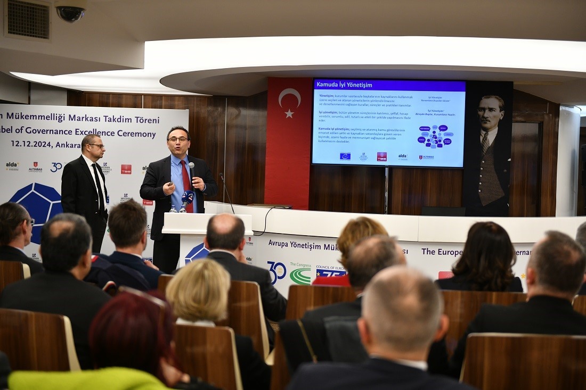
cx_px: 293
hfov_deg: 35.6
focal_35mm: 56
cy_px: 195
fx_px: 911
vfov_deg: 24.2
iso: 1250
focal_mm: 56
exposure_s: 1/800
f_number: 2.8
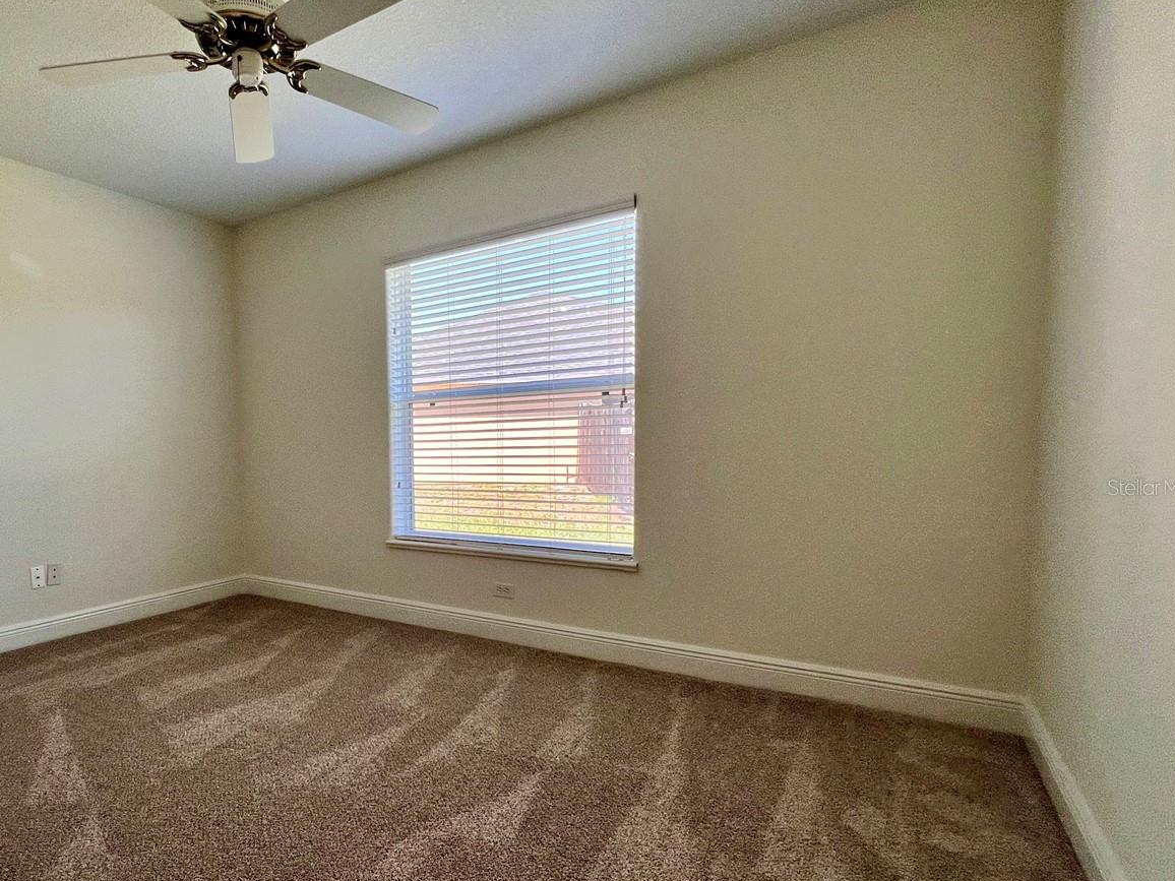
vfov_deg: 71.4
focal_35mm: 18
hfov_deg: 84.7
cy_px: 487
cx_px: 390
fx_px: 611
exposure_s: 1/115
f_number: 1.8
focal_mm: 1.57
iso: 32
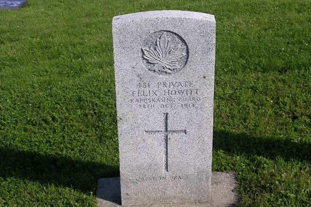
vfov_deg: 20.6
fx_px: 570
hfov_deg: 30.5
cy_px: 103
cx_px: 155
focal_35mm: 66
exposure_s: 1/750
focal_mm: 9.6
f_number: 3.5
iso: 50
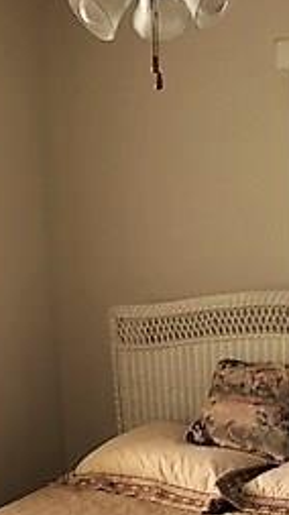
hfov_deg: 15.1
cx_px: 134
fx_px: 1092
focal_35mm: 80
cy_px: 468
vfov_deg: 25.7
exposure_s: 1/120
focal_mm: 4.15
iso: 40
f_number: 2.2
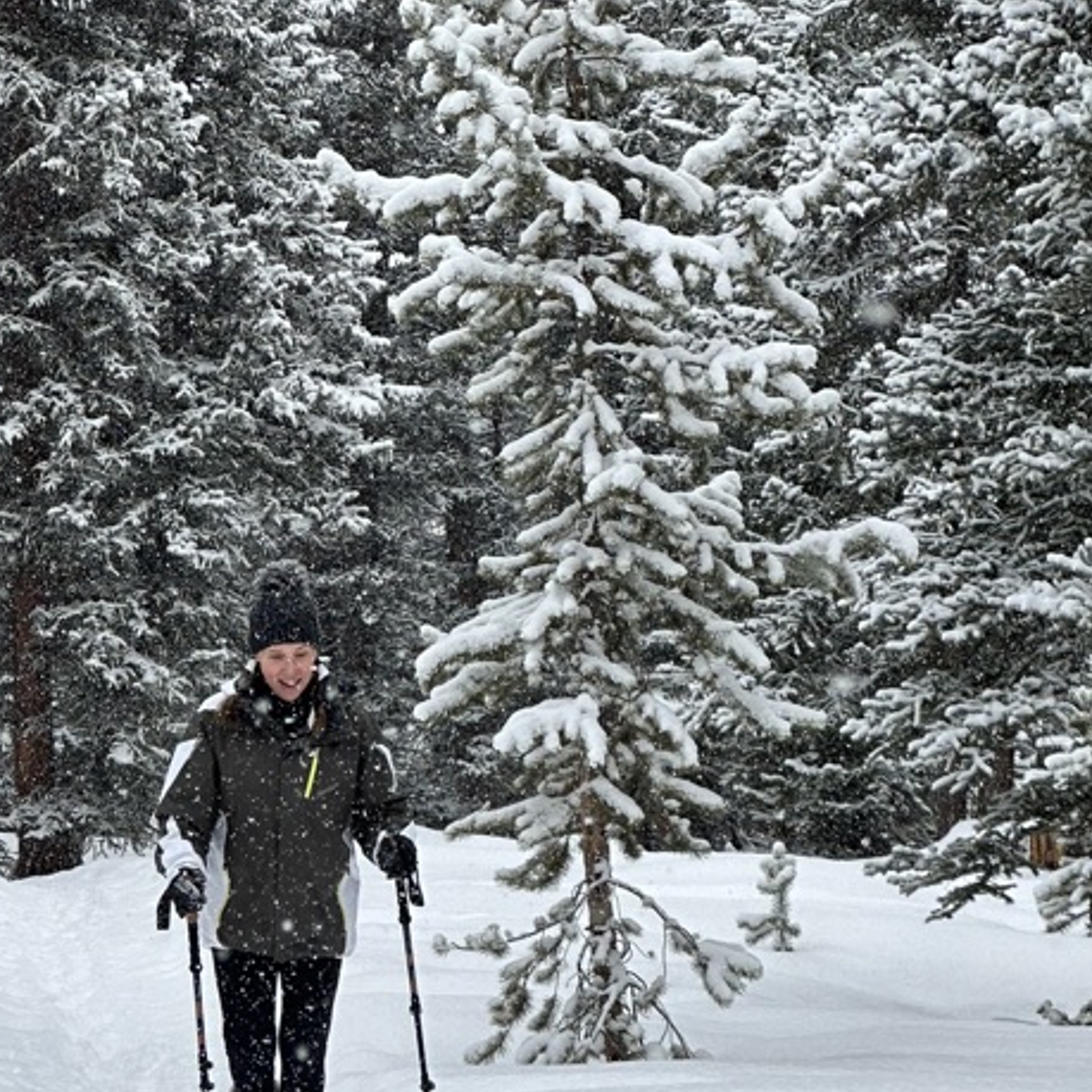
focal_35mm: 152
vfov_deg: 11.5
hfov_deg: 11.5
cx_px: 307
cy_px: 883
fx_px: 5425
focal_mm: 9
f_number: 2.8
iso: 32
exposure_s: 1/598
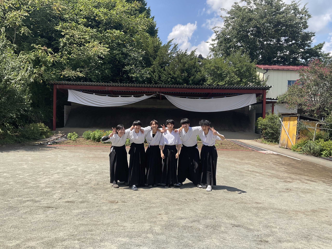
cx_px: 166
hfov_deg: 61.7
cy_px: 124
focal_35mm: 29
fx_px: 278
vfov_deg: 48.2
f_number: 1.8
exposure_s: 1/1250
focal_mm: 3
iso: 16
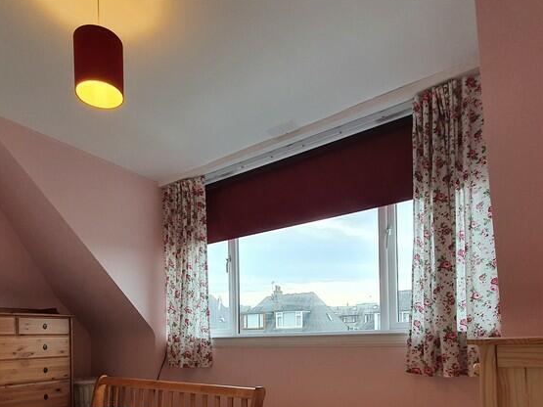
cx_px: 248
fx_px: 376
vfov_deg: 52.3
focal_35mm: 24
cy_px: 338
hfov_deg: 71.5
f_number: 2.2
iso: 64
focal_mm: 1.8
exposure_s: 1/50
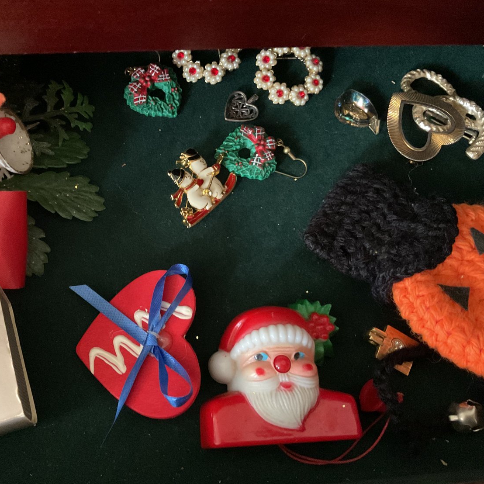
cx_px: 172
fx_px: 554
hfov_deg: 46.7
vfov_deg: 47.2
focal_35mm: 35
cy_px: 239
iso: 500
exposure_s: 1/24
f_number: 1.8
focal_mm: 3
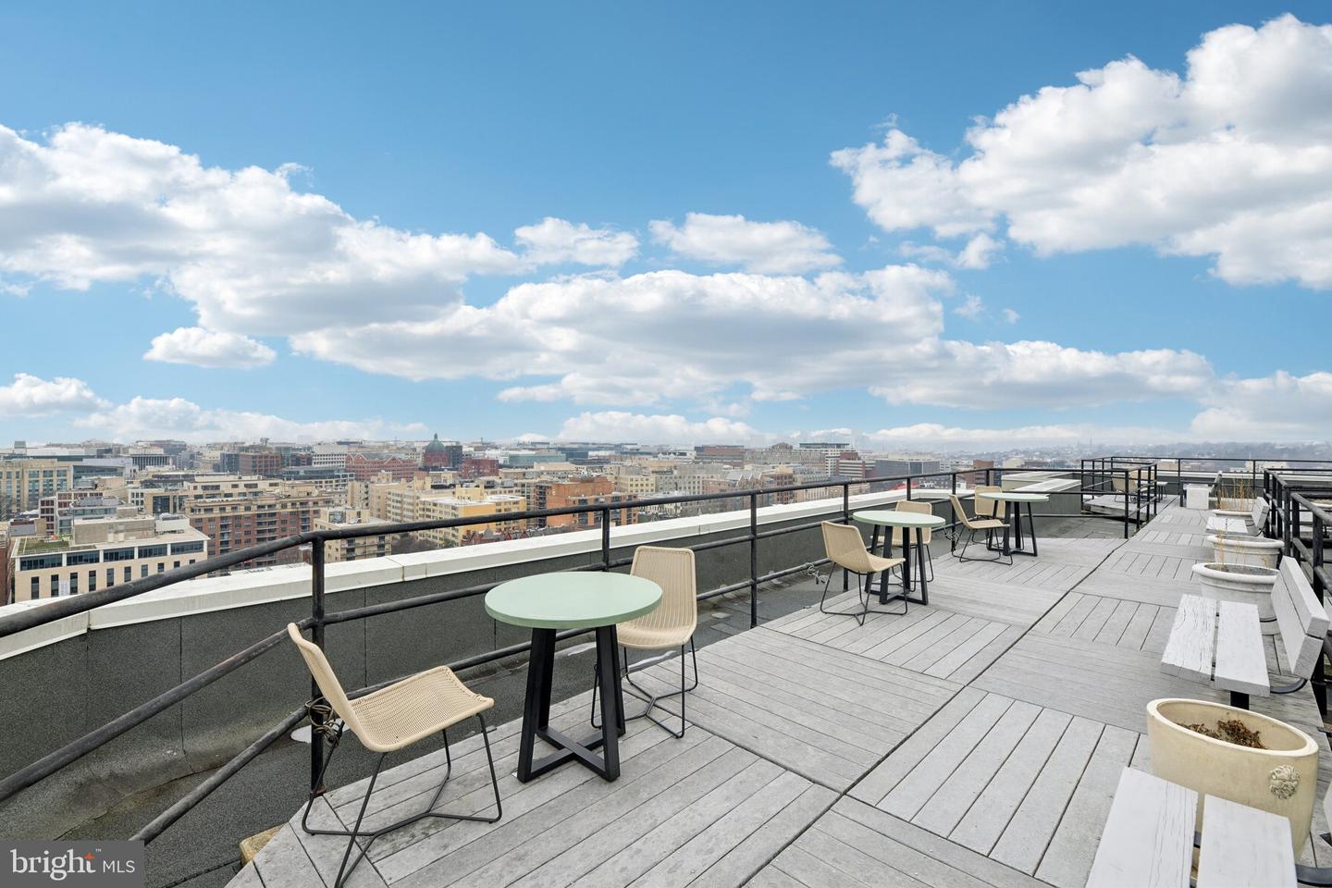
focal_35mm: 16
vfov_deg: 73.7
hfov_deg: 96.7
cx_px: 666
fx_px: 592
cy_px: 444
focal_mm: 16
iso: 100
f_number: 8
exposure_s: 1/100
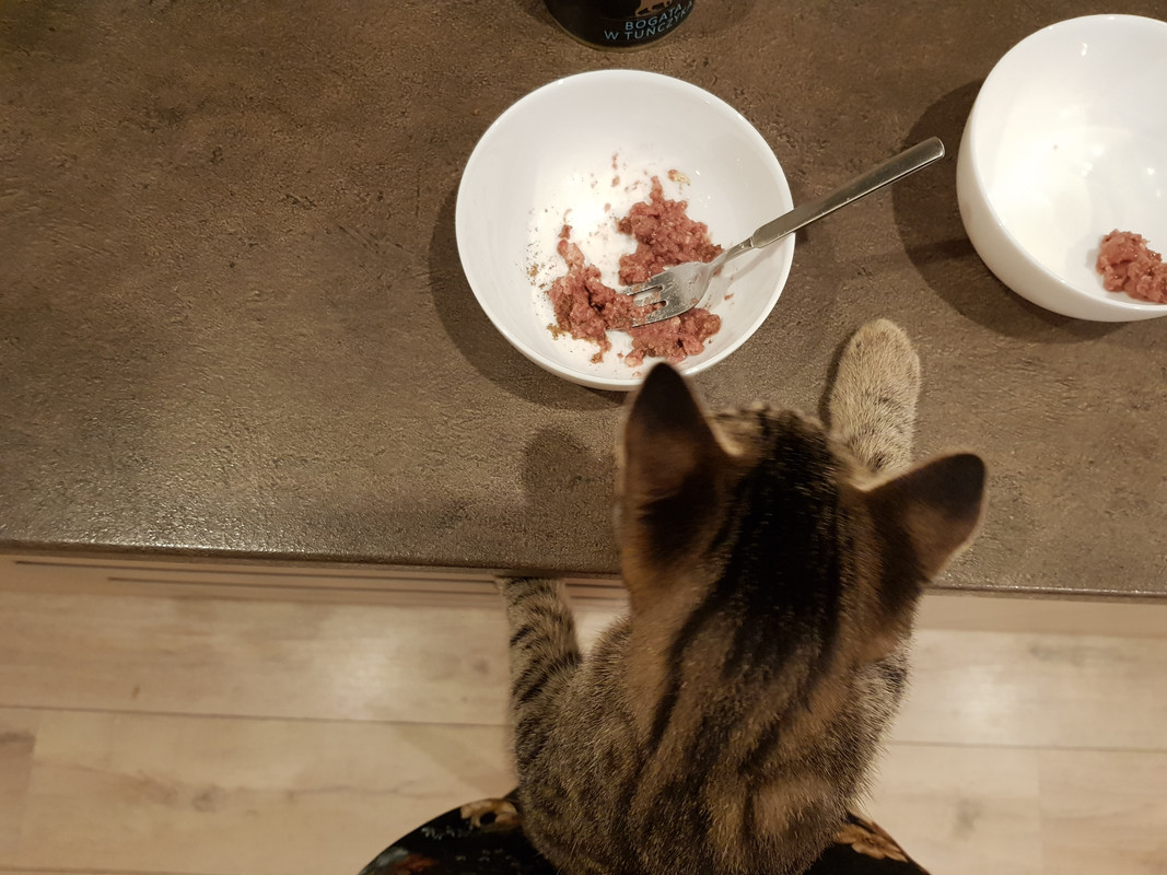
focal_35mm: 26
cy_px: 438
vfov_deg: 53.1
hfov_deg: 67.3
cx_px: 584
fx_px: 876
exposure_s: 1/50
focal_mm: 4.3
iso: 250
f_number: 1.7
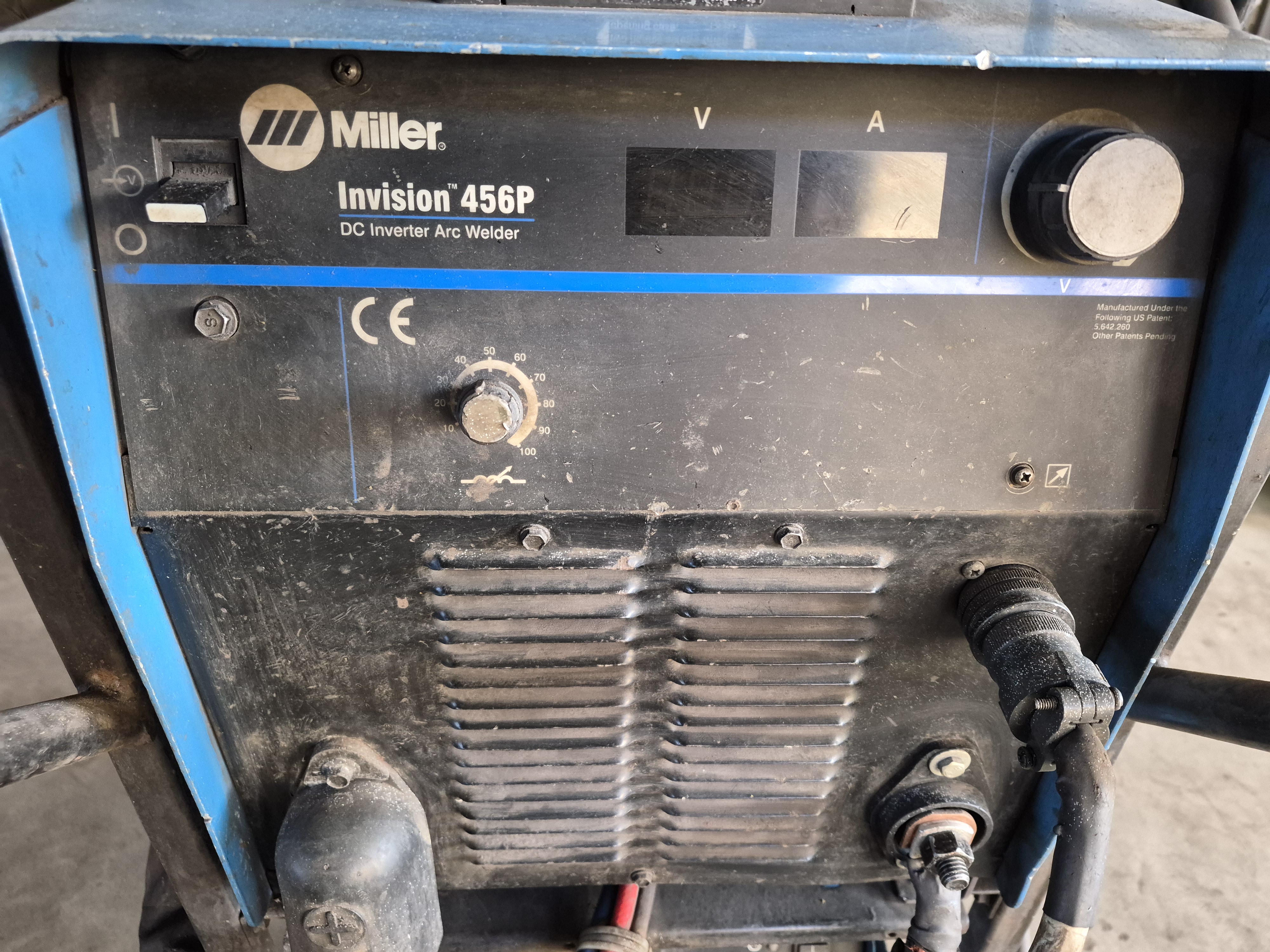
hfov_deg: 73.9
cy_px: 476
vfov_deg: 58.9
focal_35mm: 23
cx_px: 635
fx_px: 844
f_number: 1.8
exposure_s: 1/100
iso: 1000
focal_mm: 5.4
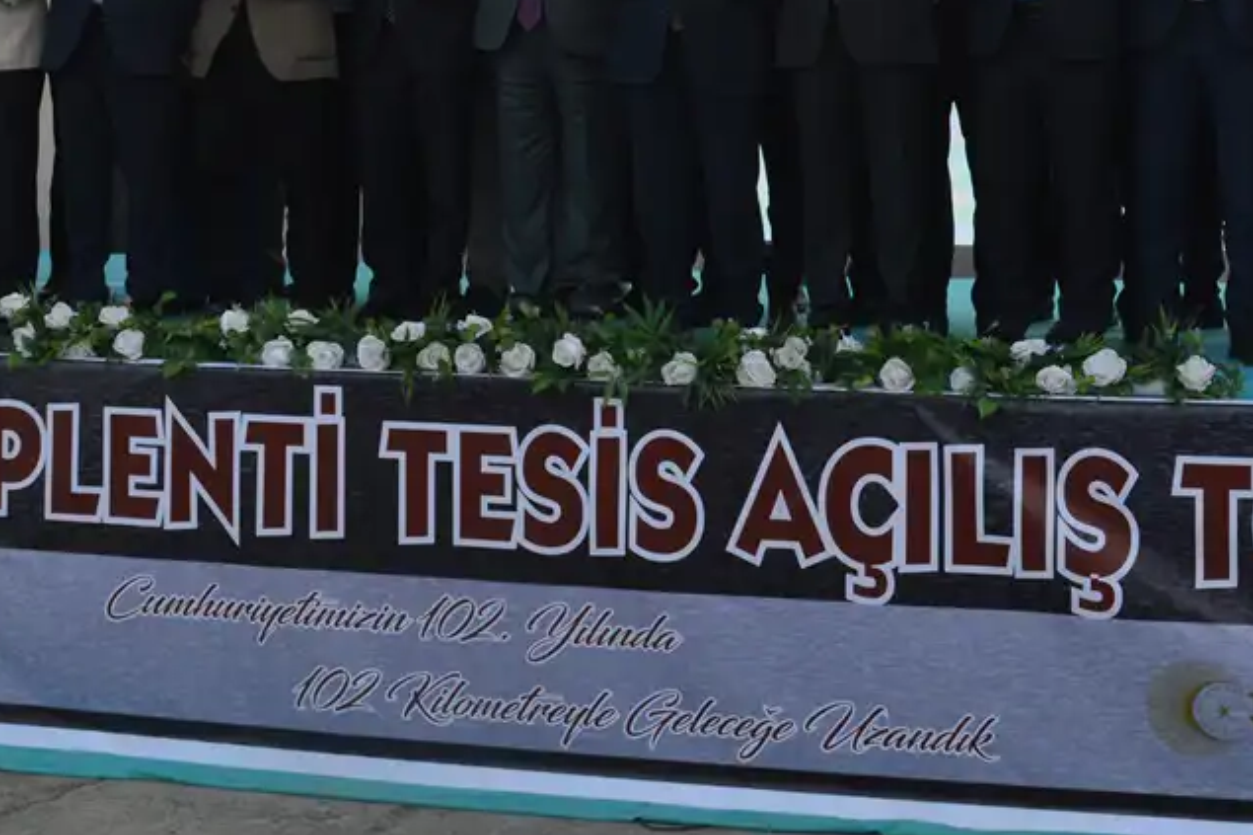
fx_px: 2470
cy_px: -10
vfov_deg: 18.6
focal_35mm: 71
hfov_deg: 28.4
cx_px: 738
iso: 100
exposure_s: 1/125
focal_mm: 22
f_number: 5.6
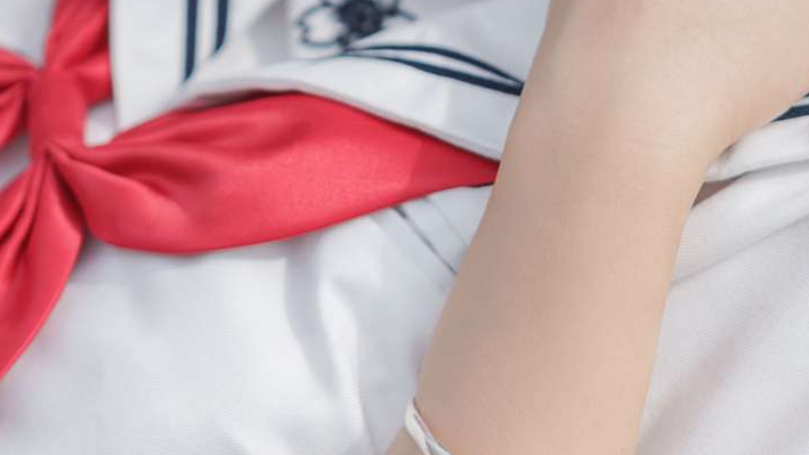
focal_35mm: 133
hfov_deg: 16.1
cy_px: -261
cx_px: 543
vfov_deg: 8.9
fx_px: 2853
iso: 100
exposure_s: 1/2500
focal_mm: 50
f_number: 2.5
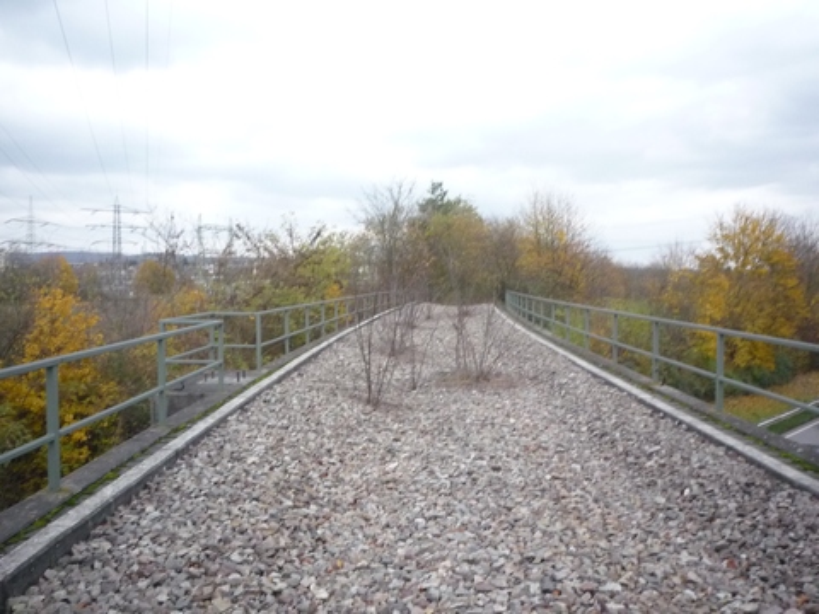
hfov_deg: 56.8
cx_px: 410
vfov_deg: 44.2
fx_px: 757
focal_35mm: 32
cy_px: 307
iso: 400
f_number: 3.3
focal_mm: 5.2
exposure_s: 1/250
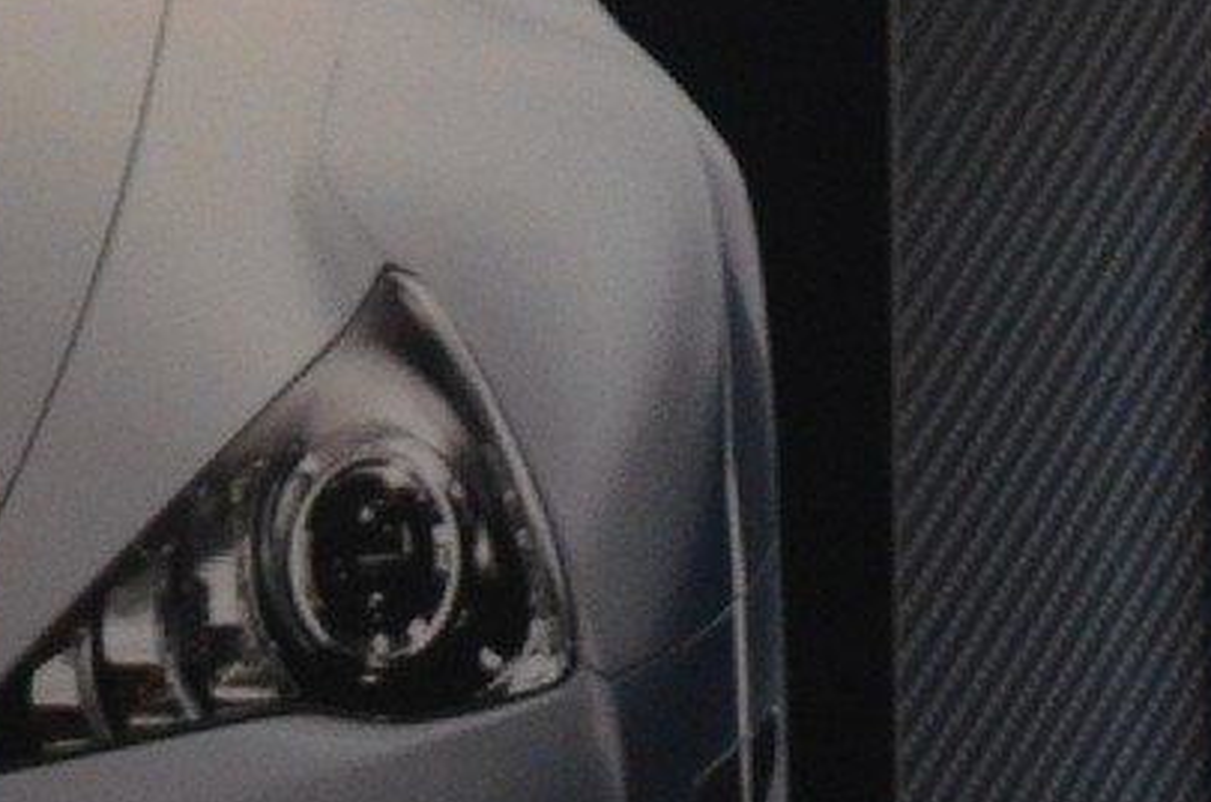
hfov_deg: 6.5
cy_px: 2014
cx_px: 1061
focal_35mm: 315
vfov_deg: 4.2
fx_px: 10571
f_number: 2.8
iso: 1600
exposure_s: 1/320
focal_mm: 34
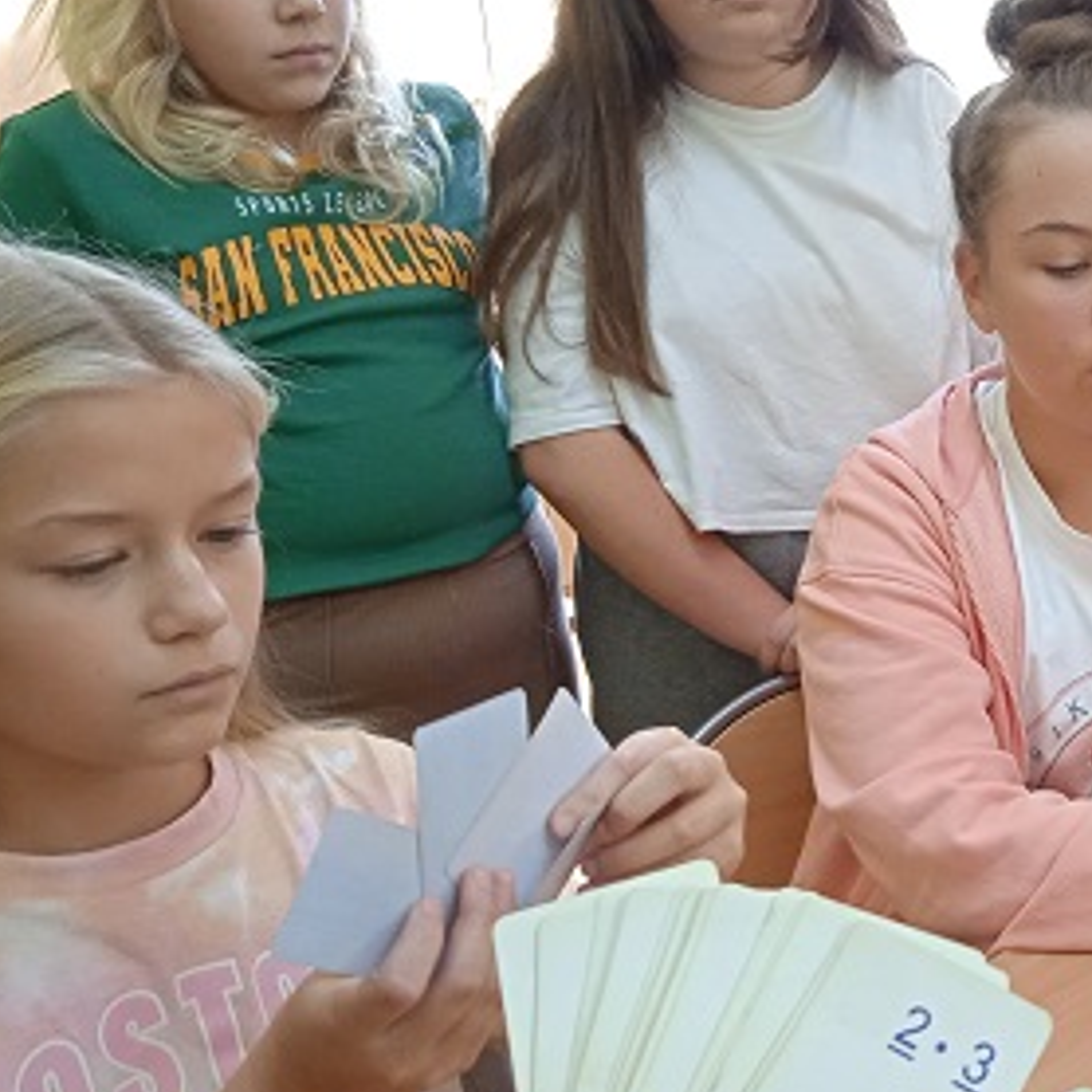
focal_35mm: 57
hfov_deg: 27.7
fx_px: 2034
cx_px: 1171
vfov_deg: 30.0
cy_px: 585
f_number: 2.2
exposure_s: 1/33.3
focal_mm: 3.43
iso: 365
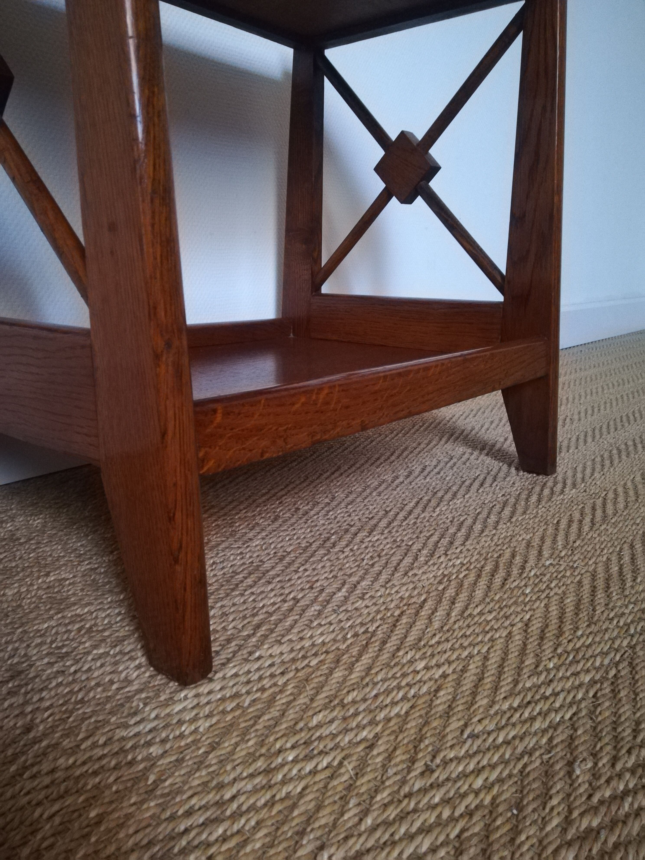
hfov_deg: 53.1
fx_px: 646
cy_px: 430
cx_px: 322
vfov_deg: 67.3
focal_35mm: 26
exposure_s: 1/14.3
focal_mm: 3.83
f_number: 2.2
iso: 1250
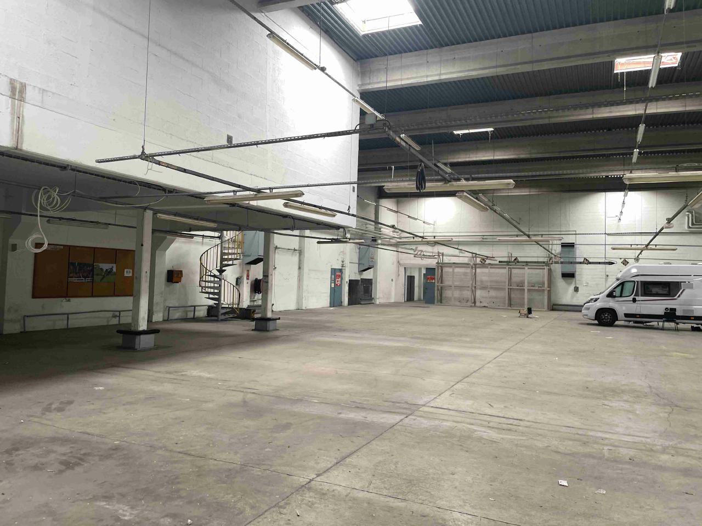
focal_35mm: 26
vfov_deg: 53.1
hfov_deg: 67.3
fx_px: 527
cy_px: 263
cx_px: 351
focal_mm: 4.2
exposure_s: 1/121
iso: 100
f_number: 1.6
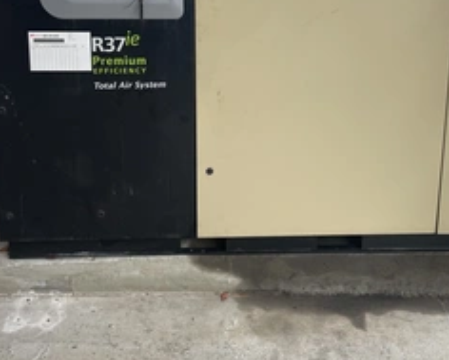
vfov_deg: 33.4
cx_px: 228
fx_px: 572
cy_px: 50
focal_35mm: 43
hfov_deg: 42.9
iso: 32
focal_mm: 4.2
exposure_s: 1/318
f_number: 1.6
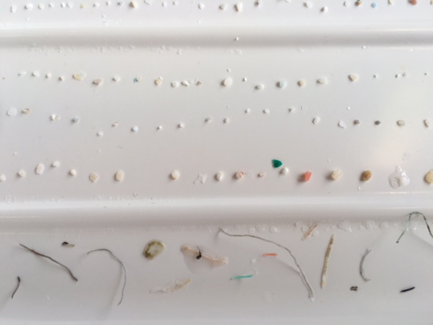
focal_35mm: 29
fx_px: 363
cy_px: 162
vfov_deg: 48.2
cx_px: 216
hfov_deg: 61.7
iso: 25
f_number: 2.2
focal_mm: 4.15
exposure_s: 1/310
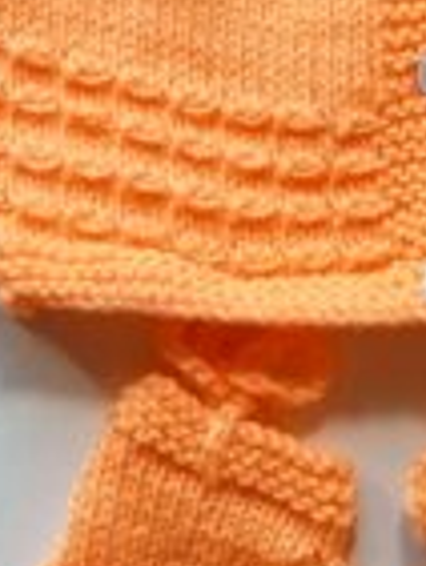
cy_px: -161
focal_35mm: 119
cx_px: 458
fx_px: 1950
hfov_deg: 12.3
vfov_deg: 15.7
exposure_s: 1/50
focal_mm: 3.46
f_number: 2.2
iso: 123
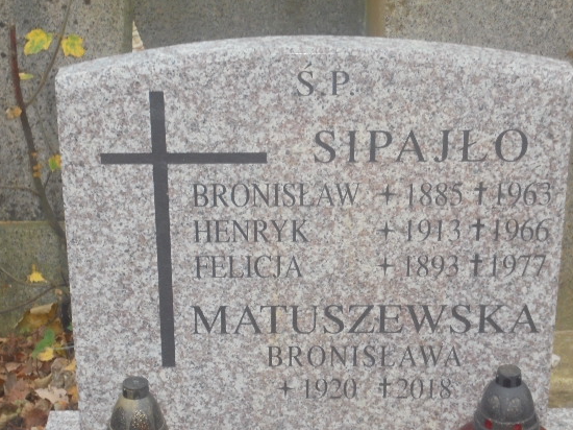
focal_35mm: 85
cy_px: 239
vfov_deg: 17.3
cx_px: 282
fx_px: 1406
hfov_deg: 23.0
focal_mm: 13.1
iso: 400
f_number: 6.1
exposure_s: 1/30
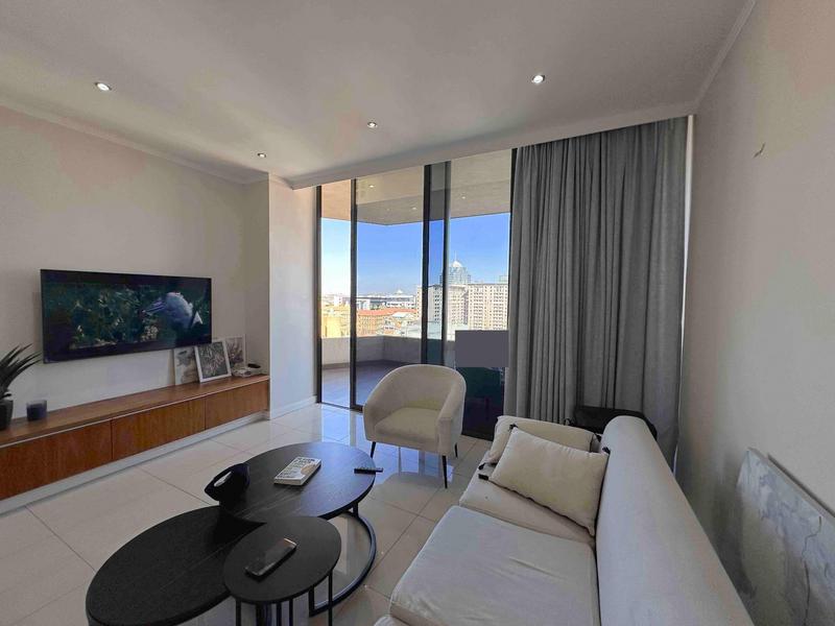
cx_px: 418
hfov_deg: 102.1
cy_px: 313
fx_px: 338
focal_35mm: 14
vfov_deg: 85.7
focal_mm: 2.22
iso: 40
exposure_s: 1/223
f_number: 2.2
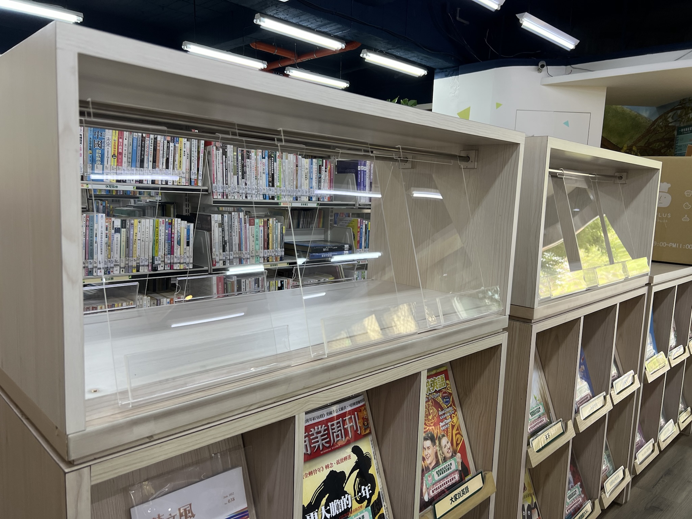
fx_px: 520
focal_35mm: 26
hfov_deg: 67.3
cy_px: 260
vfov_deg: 53.1
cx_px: 346
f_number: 1.5
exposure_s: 1/60
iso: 64
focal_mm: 5.7
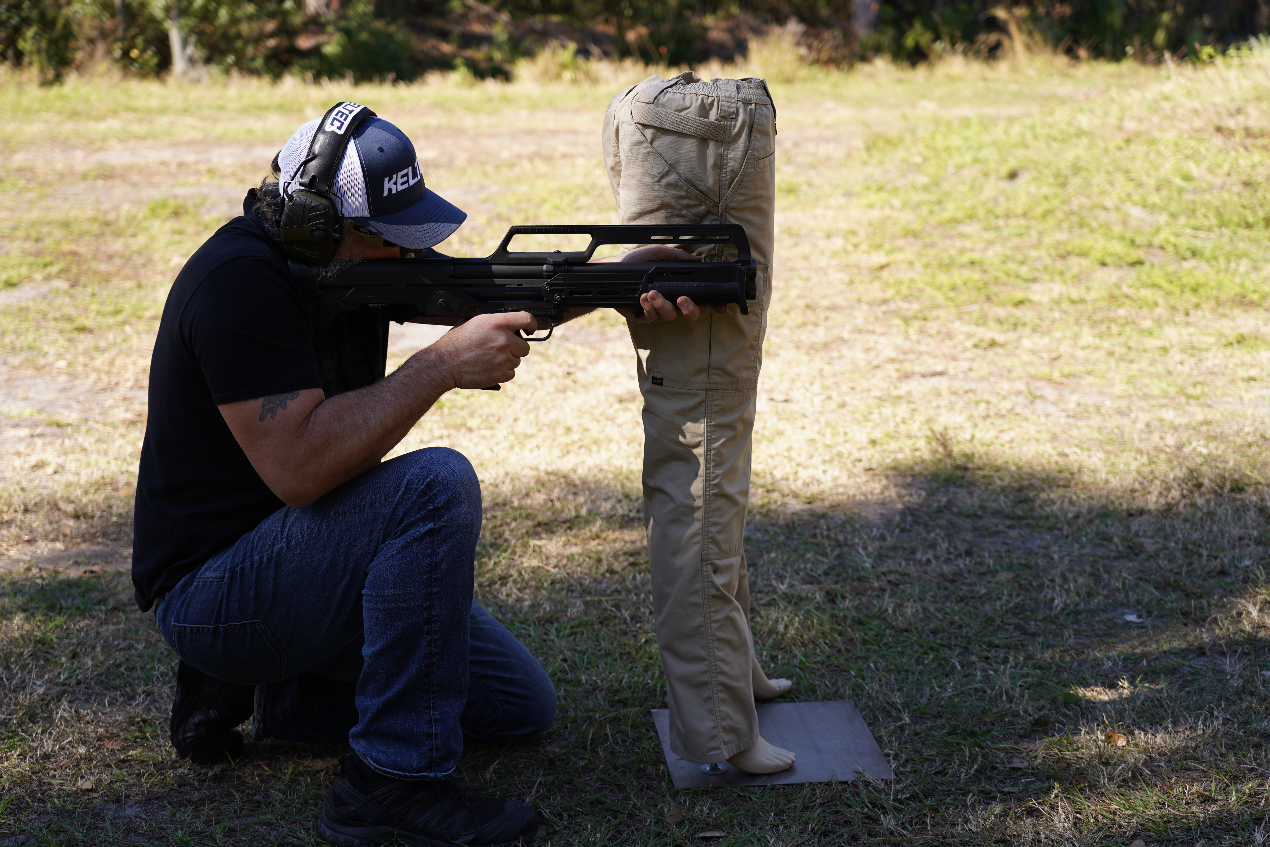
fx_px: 2011
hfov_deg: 35.1
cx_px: 635
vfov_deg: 23.8
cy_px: 424
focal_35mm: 57
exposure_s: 1/250
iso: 100
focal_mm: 57
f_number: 4
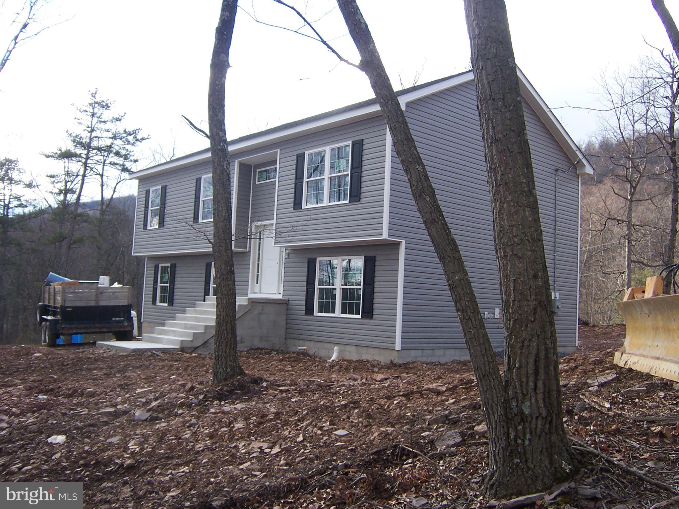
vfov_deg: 42.9
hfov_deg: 55.4
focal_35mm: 33
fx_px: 647
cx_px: 340
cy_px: 254
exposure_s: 1/250
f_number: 3.4
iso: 80
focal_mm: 5.5
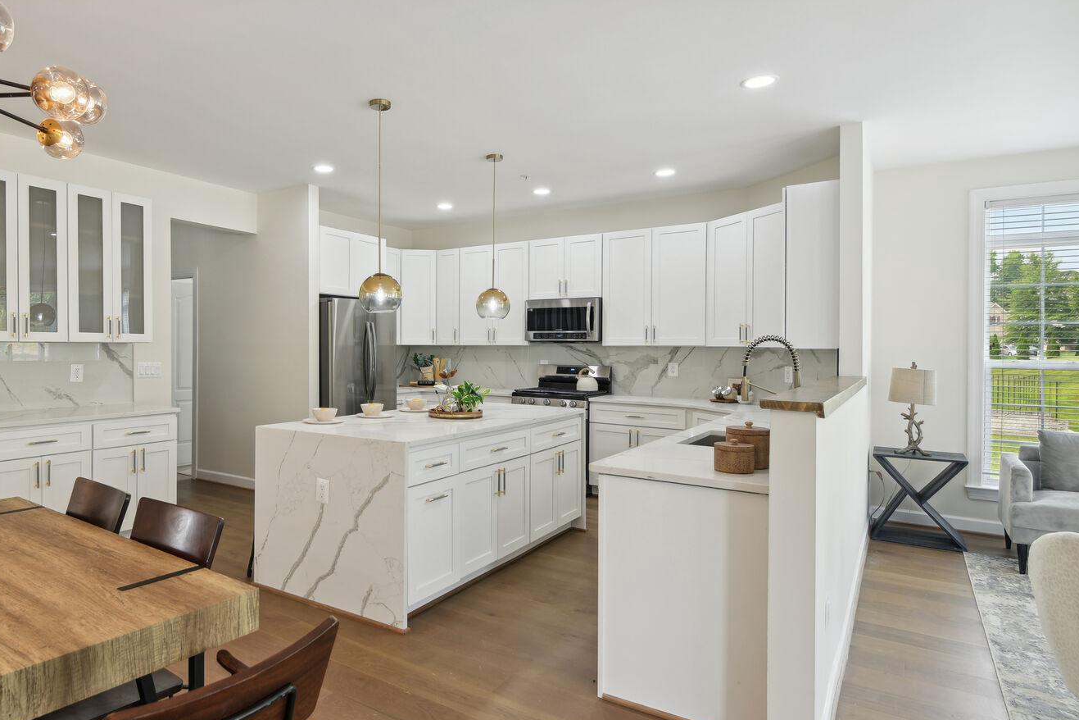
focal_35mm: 21
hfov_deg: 79.9
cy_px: 372
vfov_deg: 59.5
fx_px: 629
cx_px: 413
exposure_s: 1/15
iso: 200
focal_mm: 16
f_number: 8
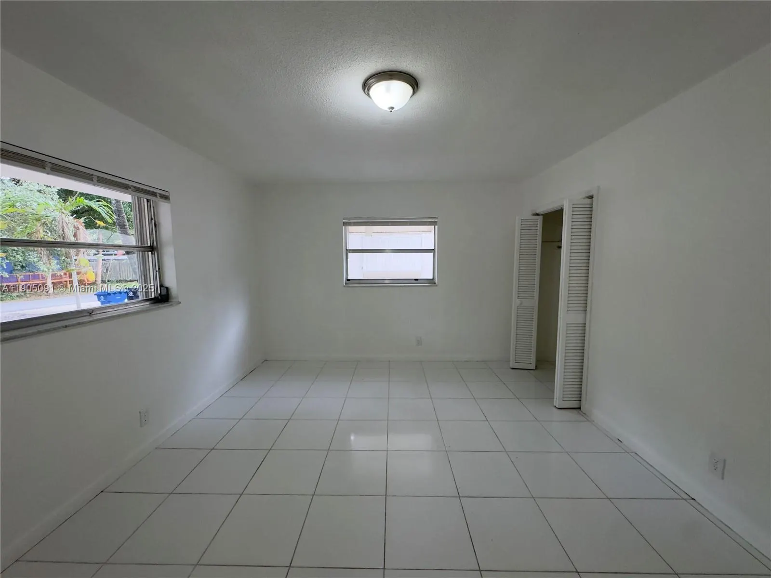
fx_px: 312
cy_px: 289
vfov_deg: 85.7
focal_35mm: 14
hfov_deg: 102.1
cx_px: 386
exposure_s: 1/120
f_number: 2.2
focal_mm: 2.22
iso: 250
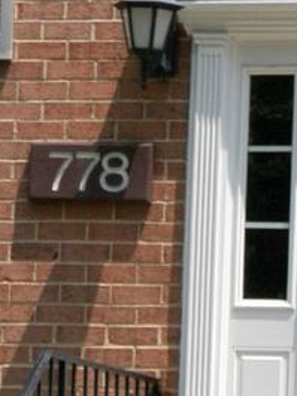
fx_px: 2675
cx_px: 166
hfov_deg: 6.4
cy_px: -25
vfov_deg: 8.4
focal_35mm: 234
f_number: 4
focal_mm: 28
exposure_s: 1/4000
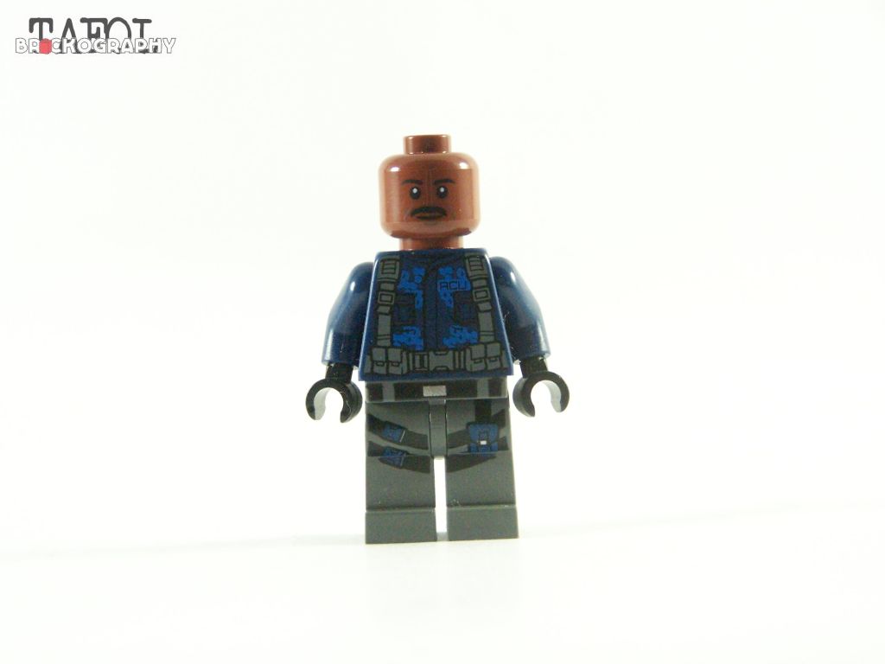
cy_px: 332
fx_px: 2991
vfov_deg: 12.7
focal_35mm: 117
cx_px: 442
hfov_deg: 16.8
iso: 400
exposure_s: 1/60
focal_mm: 19.4
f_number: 3.6
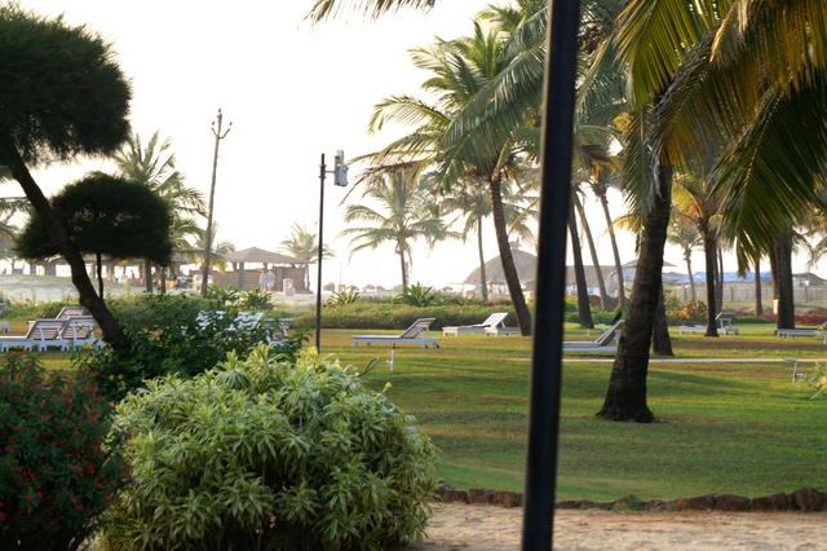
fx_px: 3444
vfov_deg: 9.1
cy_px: 276
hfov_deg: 13.7
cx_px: 414
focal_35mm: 150
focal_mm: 100
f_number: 13
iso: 200
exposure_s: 1/30
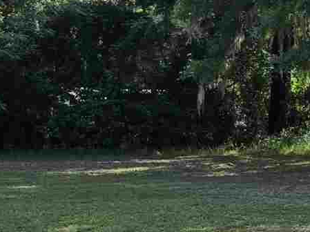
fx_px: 940
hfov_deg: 18.7
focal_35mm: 105
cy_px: 127
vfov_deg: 14.1
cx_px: 202
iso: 80
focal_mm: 6.3
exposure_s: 1/2470
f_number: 1.7
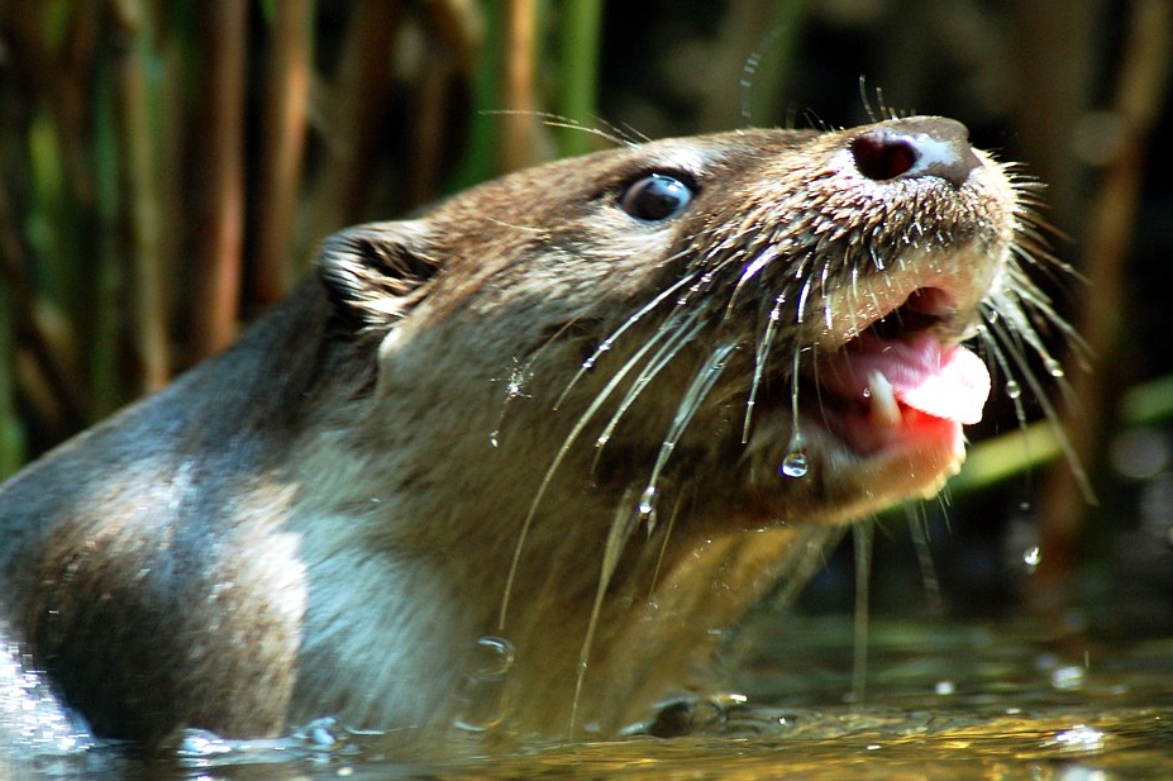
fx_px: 16185
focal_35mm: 497
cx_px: 602
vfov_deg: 2.8
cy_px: 397
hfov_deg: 4.2
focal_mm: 300
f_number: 10
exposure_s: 1/200
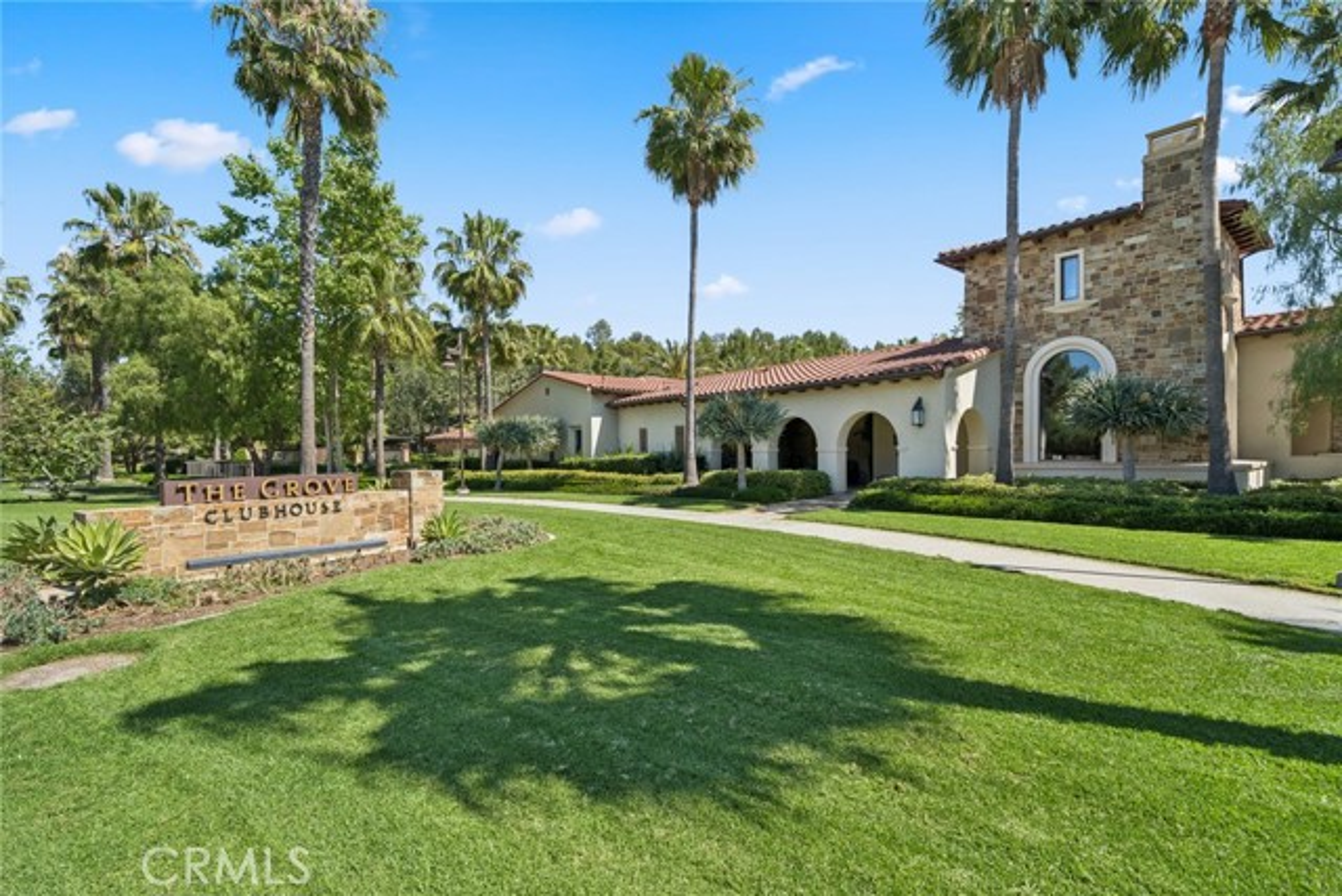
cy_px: 448
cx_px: 671
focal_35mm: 15
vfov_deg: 77.4
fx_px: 559
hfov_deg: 100.4
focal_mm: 15
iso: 100
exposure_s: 1/160
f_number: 8
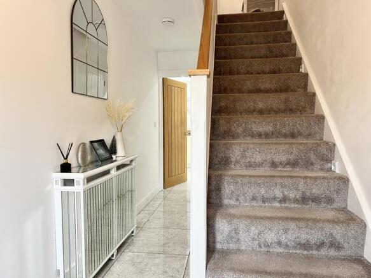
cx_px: 186
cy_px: 139
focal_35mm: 26
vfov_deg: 53.0
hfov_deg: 67.3
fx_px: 279
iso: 100
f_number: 1.5
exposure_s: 1/50
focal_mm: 5.7
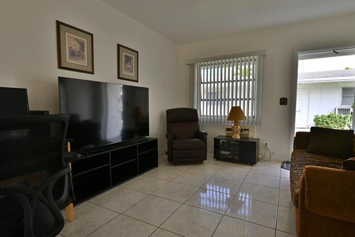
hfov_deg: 86.9
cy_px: 119
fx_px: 187
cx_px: 184
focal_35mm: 19
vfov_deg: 64.5
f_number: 8
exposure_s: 1/640
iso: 1800
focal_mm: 17
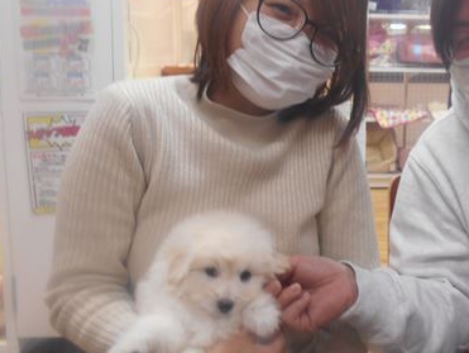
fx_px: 570
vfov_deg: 34.4
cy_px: 152
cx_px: 345
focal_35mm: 42
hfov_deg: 43.5
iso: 200
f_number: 3.2
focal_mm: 4.6
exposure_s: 1/30
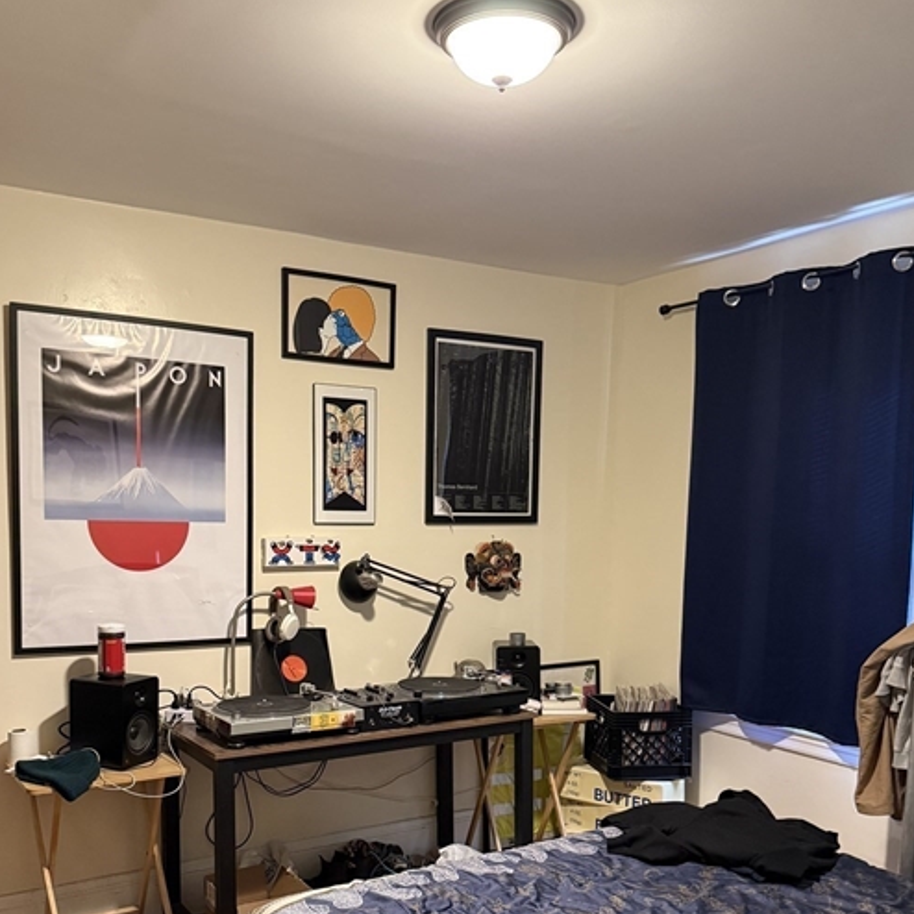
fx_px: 986
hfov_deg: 49.7
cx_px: 426
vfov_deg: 49.0
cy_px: 601
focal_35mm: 33
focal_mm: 6.76
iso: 640
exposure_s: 1/60
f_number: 1.78
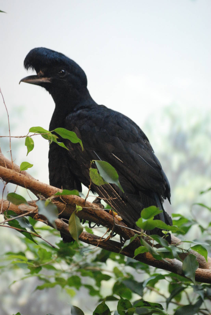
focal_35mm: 225
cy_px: 158
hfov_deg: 6.1
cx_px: 106
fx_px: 1972
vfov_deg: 9.1
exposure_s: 1/160
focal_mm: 150
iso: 1600
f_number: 4.5
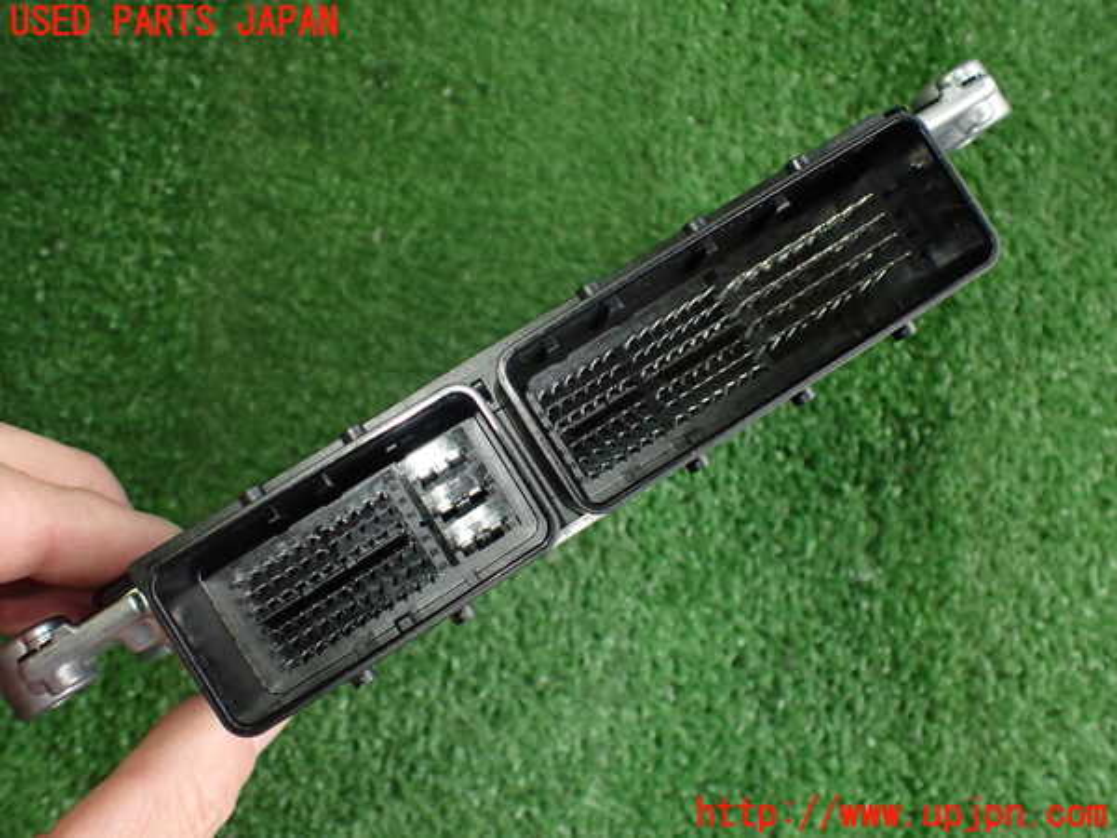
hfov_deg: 60.0
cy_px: 419
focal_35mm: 30
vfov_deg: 46.8
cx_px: 558
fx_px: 968
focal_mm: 5.4
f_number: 2.3
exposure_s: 1/125
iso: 500
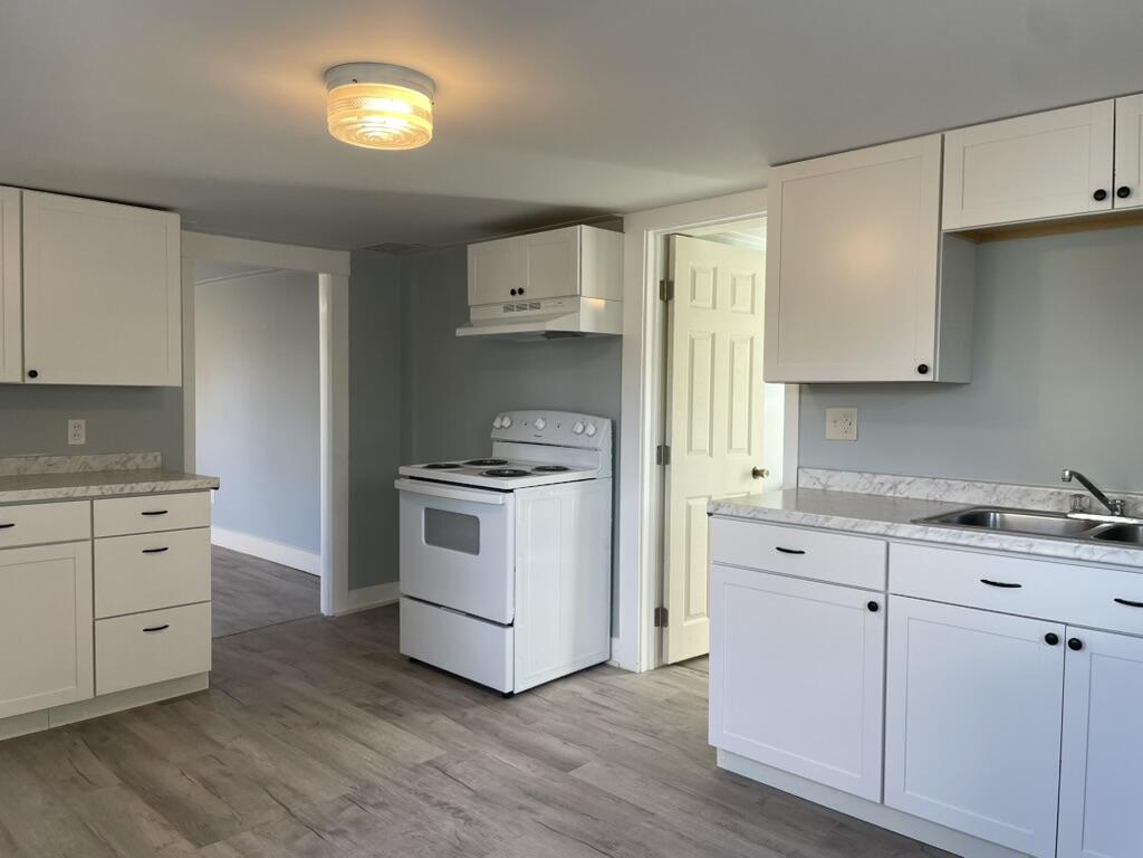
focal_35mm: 26
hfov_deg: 67.3
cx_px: 572
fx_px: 859
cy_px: 429
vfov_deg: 53.1
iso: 80
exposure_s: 1/120
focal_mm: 4.2
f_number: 1.6
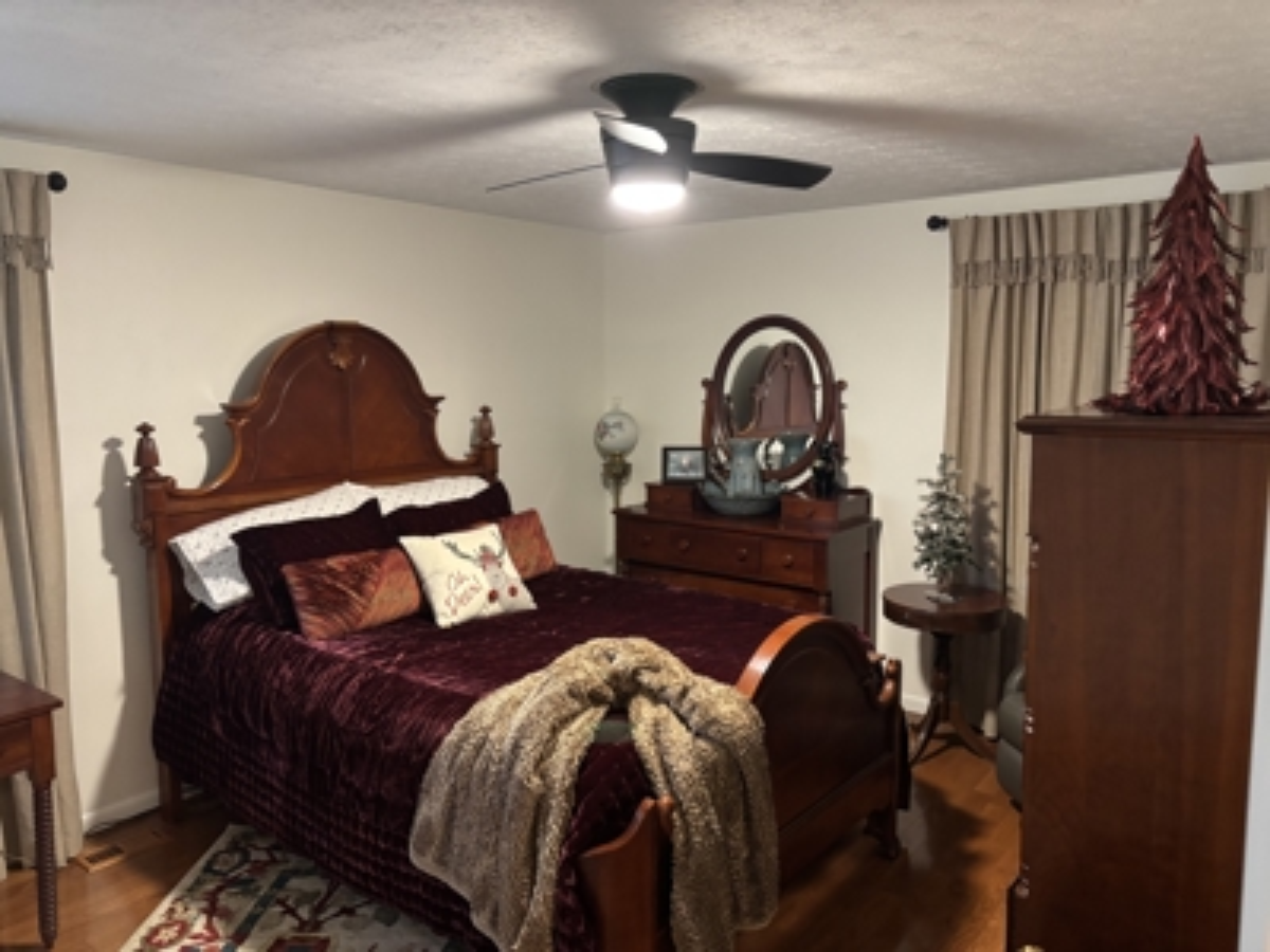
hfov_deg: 67.3
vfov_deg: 53.1
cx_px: 635
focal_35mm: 26
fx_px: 954
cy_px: 476
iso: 500
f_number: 1.6
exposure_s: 1/40
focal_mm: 5.96
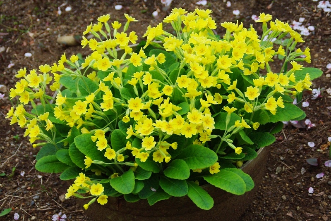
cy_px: 110
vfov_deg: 16.7
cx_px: 166
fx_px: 755
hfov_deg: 24.7
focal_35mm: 82
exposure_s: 1/125
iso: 800
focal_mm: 55
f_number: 6.3
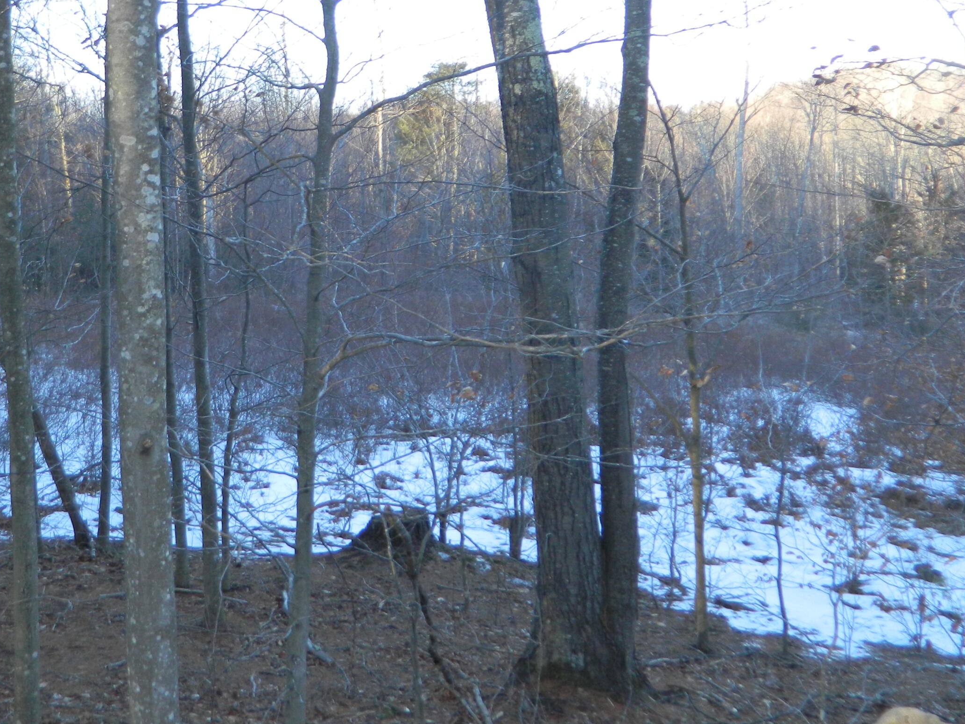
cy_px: 203
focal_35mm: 45
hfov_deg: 41.7
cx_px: 350
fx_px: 1254
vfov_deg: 31.7
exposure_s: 1/100
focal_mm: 5.6
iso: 110
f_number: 3.2
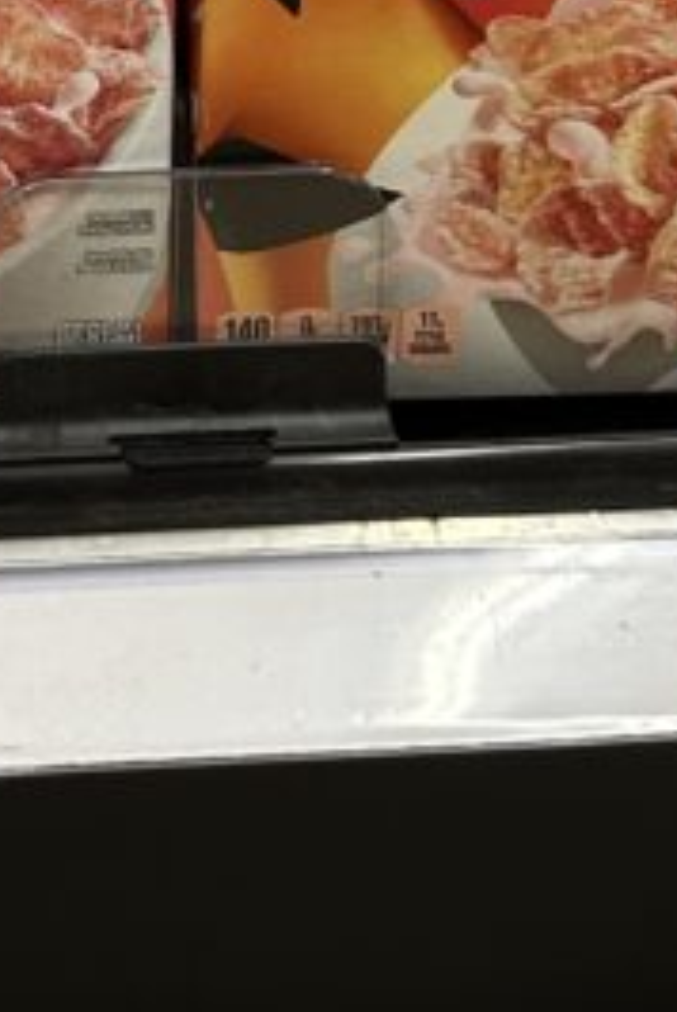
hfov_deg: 14.0
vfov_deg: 20.0
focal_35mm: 96
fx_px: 2701
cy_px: -175
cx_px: -57
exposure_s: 1/63
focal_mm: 6.86
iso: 200
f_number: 1.78
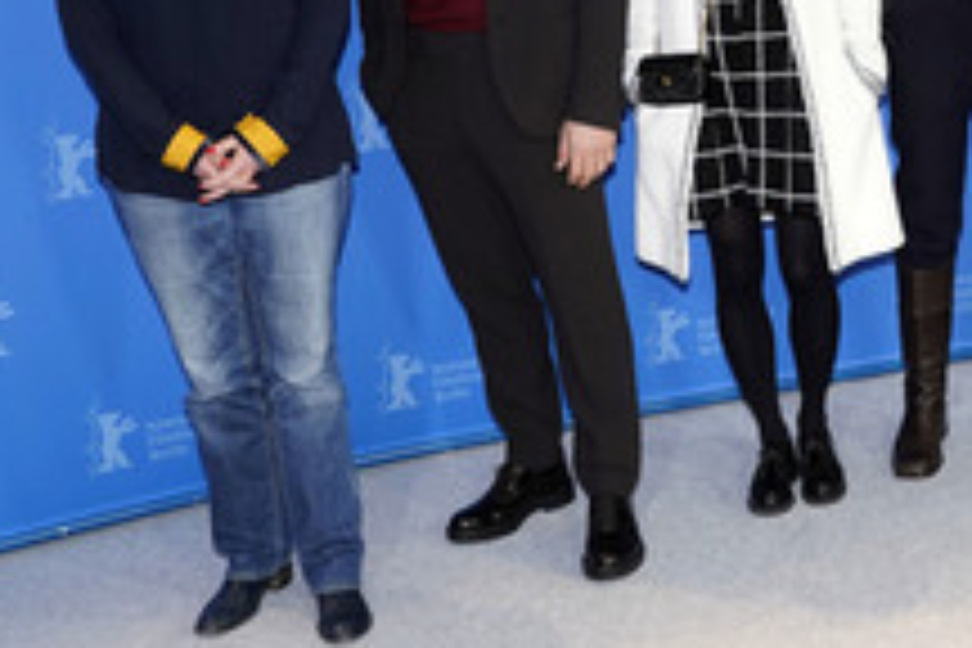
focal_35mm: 75
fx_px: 2025
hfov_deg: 25.5
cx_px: 992
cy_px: 76
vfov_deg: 17.9
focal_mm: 36
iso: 1600
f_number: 4.5
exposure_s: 1/200
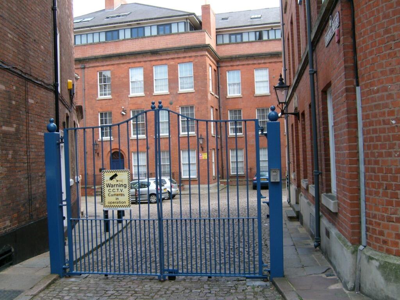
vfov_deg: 40.7
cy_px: 150
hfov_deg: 52.6
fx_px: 404
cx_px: 200
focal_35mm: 35
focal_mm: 5.8
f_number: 2.8
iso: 80
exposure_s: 1/180
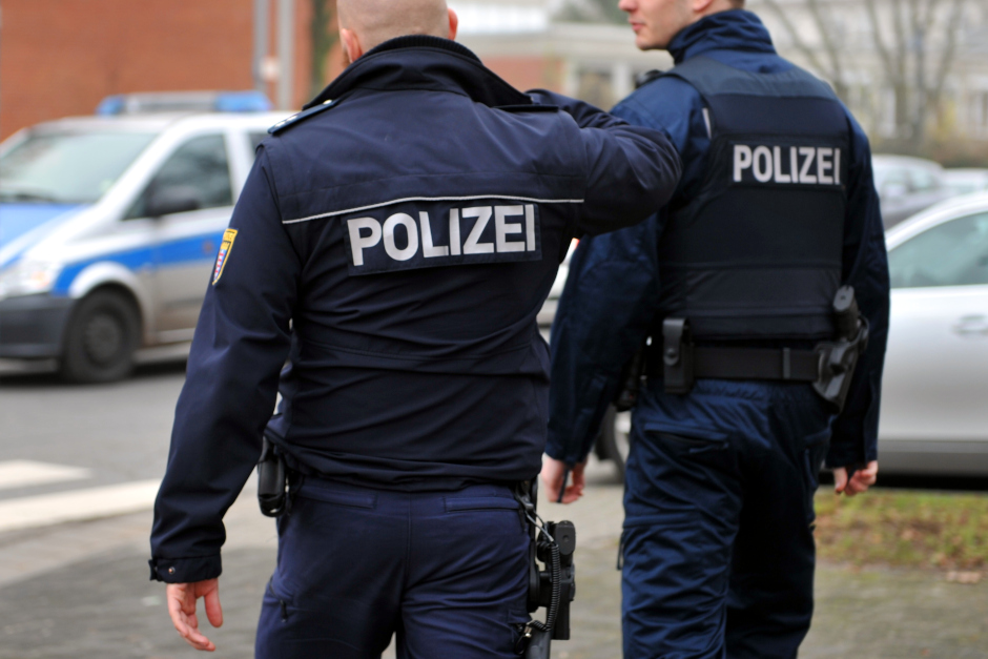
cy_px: 330
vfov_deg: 19.5
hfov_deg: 28.8
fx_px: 1921
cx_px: 494
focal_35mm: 70
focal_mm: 70
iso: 250
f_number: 3.2
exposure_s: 1/160
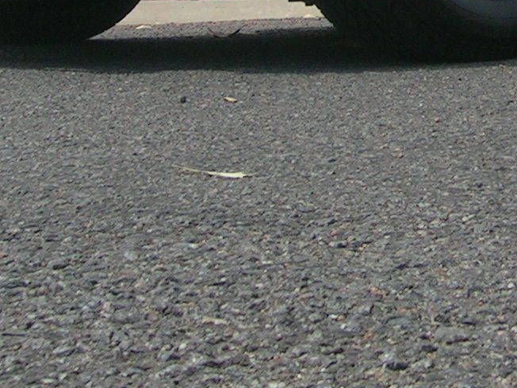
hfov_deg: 17.5
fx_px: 1643
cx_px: 495
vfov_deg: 12.8
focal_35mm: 110
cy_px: -197
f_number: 4.8
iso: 50
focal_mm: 5.4
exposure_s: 1/303
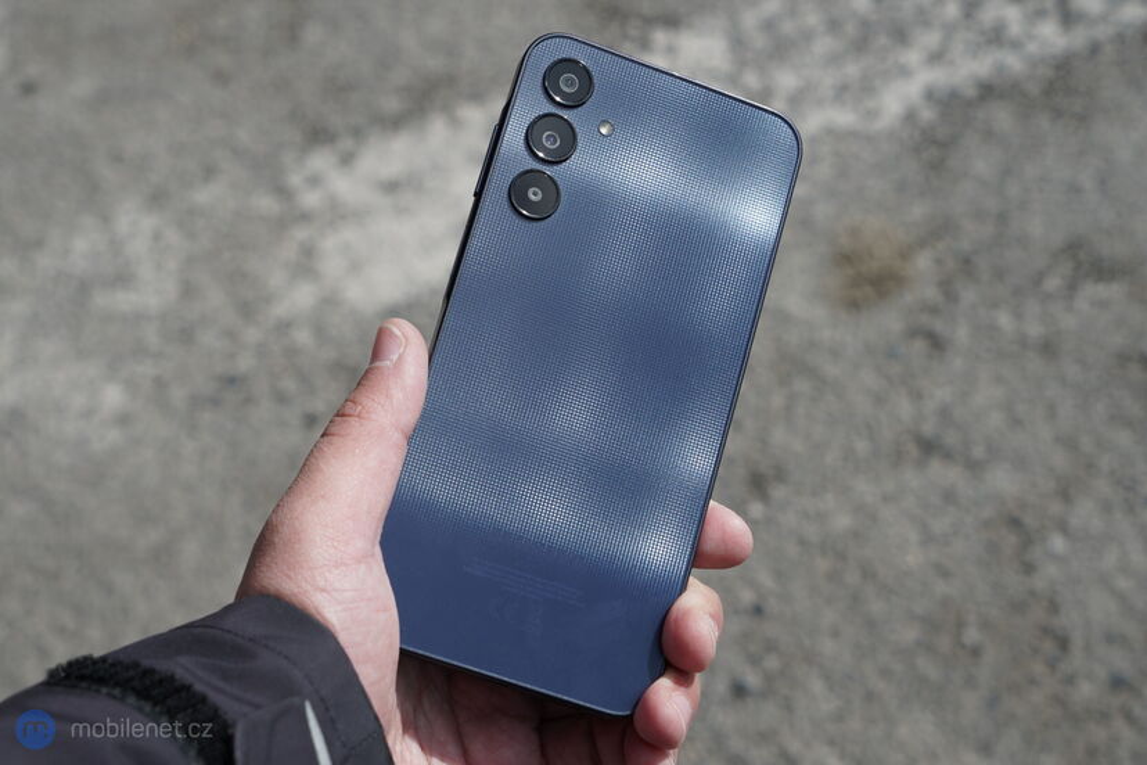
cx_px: 574
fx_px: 1689
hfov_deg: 37.5
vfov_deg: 25.5
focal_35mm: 53
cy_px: 382
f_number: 7.1
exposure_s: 1/800
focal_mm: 53
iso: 160
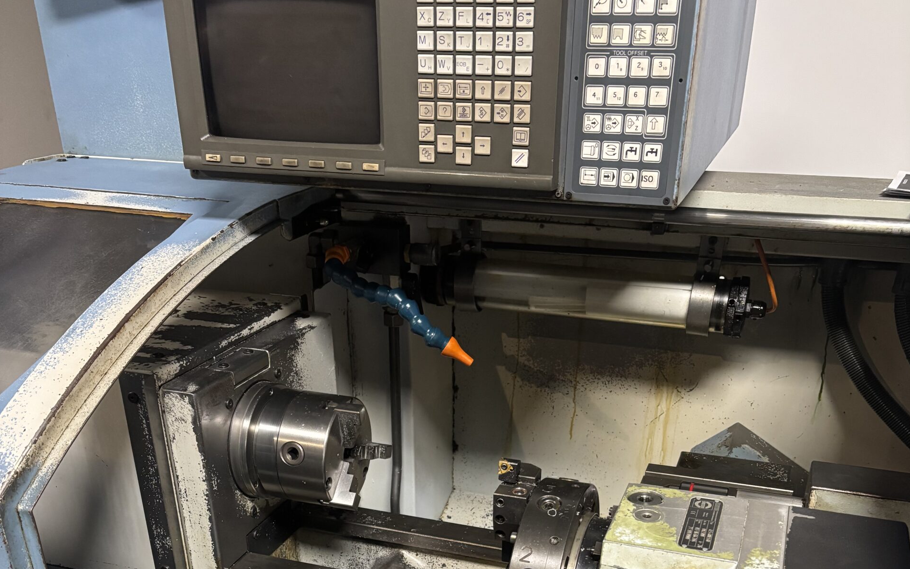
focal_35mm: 37
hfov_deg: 52.7
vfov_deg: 32.0
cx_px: 456
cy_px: 557
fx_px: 918
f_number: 1.6
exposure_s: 1/33
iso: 400
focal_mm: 5.96
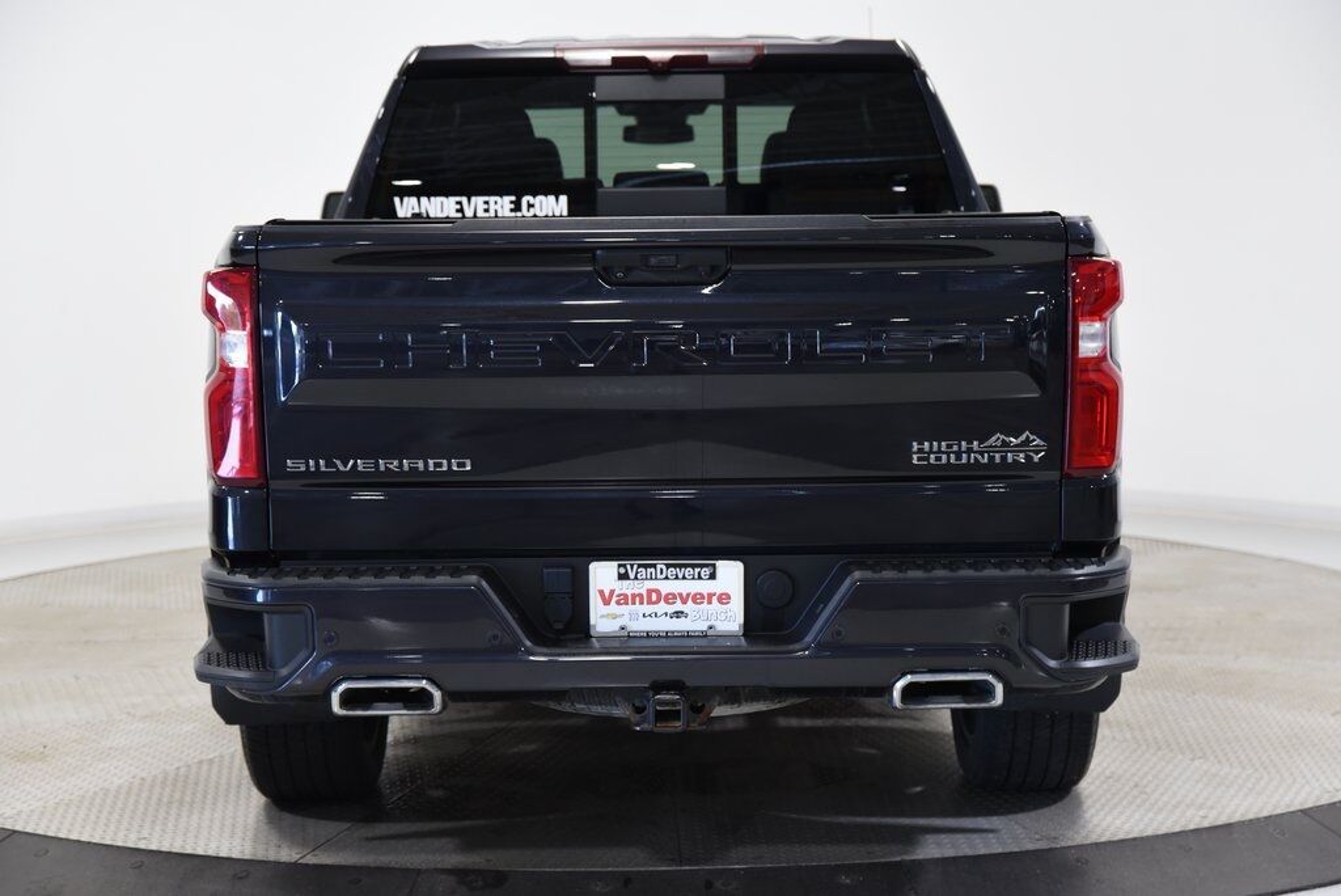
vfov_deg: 20.9
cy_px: 448
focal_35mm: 65
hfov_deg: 30.9
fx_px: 2423
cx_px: 670
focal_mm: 65
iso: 1600
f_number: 4
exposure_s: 1/80
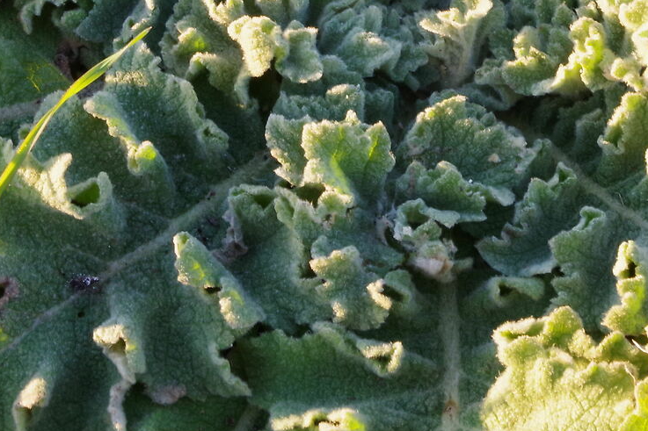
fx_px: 1817
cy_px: 42
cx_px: 403
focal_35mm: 101
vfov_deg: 13.4
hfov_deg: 20.2
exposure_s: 1/13
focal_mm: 31
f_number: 29
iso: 800
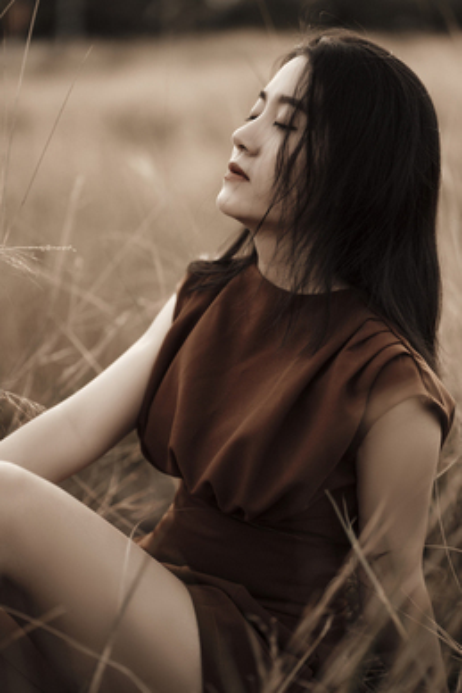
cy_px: 346
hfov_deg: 16.1
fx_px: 1635
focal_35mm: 85
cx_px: 231
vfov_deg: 23.9
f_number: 2
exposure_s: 1/400
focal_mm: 85
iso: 100
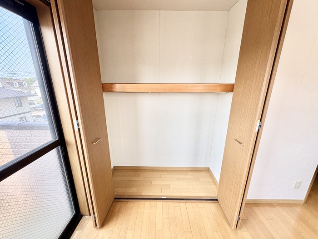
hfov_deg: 102.1
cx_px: 159
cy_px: 120
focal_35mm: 14
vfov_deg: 85.7
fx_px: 129
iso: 50
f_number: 2.2
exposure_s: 1/99
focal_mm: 2.22
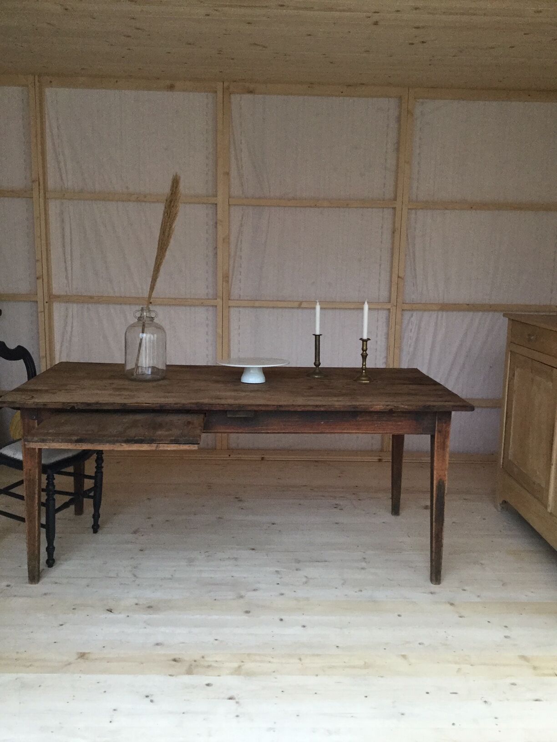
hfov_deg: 45.4
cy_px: 371
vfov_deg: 58.4
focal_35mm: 31
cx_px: 278
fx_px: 665
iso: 160
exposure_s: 1/33
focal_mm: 3.3
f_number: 2.4
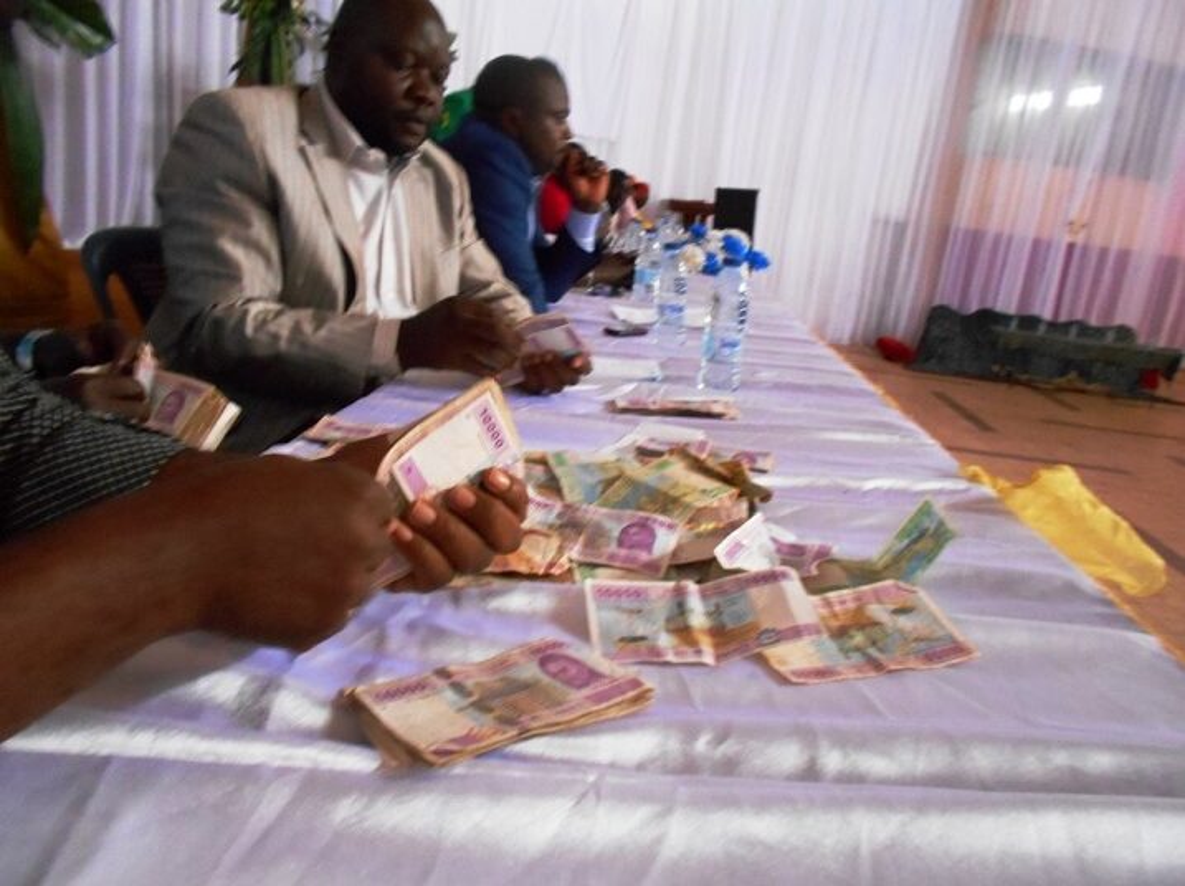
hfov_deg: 67.4
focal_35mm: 26
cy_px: 443
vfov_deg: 53.0
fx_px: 889
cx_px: 592
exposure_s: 1/50
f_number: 3.2
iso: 800
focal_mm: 4.6
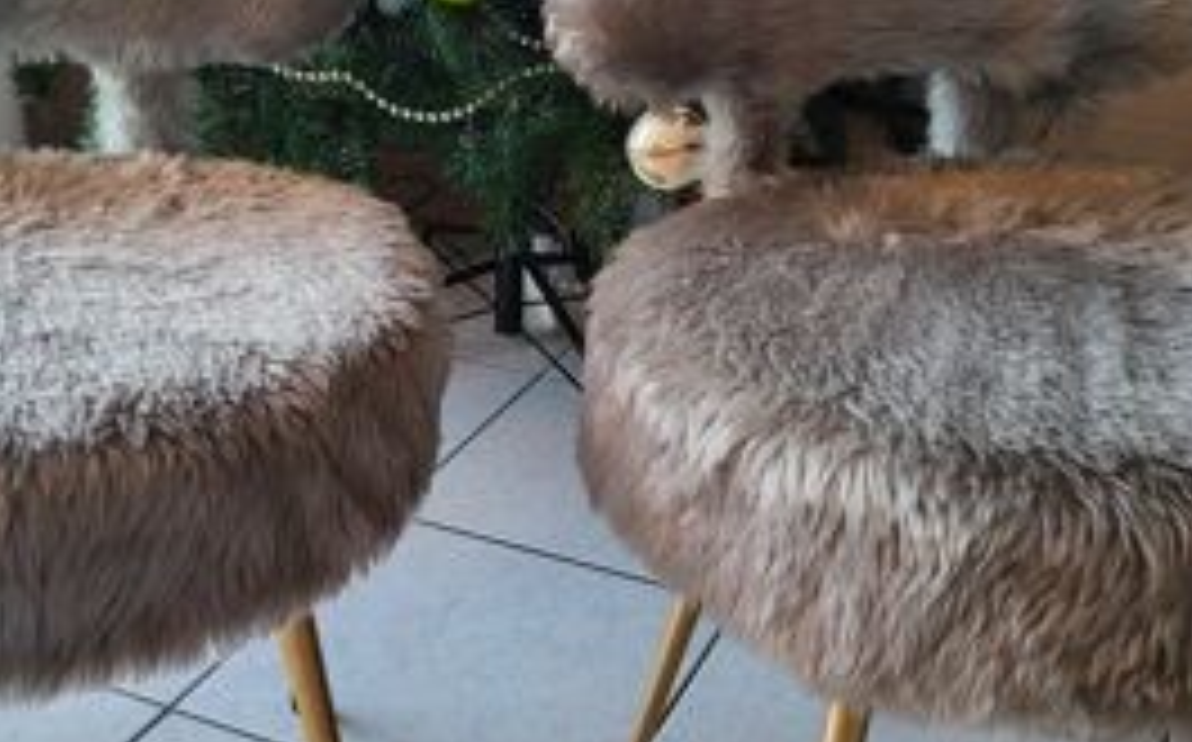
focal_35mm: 50
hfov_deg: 40.2
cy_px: 369
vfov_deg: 25.8
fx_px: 1623
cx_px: 486
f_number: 1.8
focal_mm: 5.4
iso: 160
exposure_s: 1/50
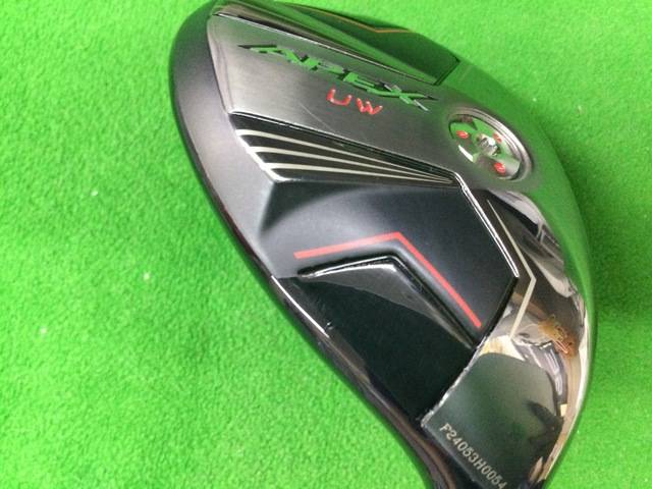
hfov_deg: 58.4
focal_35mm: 31
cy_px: 244
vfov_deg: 45.4
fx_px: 584
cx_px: 326
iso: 200
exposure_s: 1/17
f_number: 2.4
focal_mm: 3.3
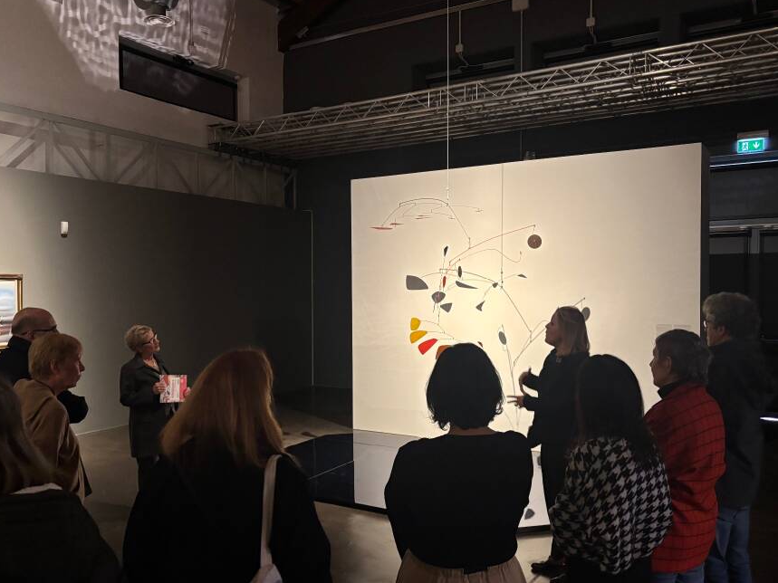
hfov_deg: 58.4
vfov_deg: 45.4
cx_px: 382
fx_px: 697
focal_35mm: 31
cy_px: 294
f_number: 1.6
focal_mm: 5.96
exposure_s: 1/50
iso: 500
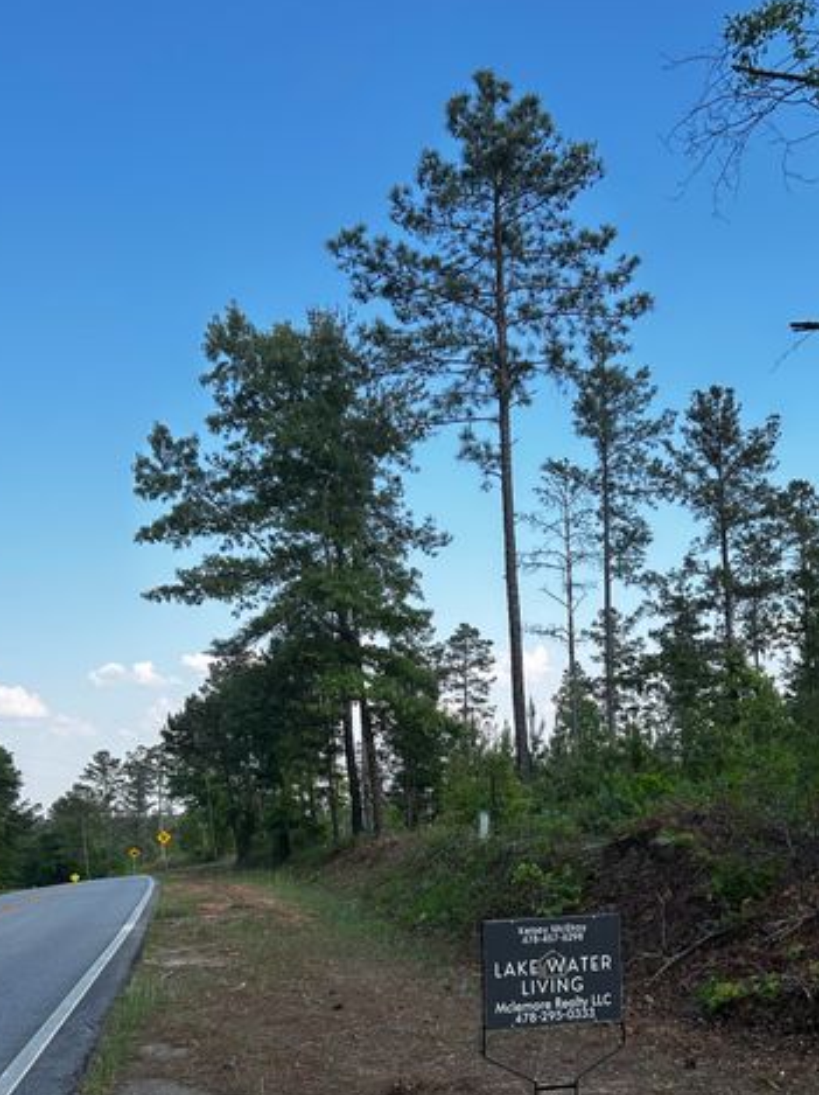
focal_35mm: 37
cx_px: 474
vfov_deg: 48.9
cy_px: 767
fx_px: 1169
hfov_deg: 38.5
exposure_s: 1/1468
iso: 50
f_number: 1.5
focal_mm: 5.7
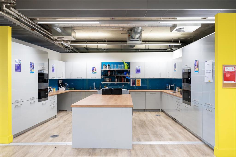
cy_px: 78
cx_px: 118
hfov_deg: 65.5
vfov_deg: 46.4
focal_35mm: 28
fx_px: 184
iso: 500
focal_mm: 28
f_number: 8
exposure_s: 1/6
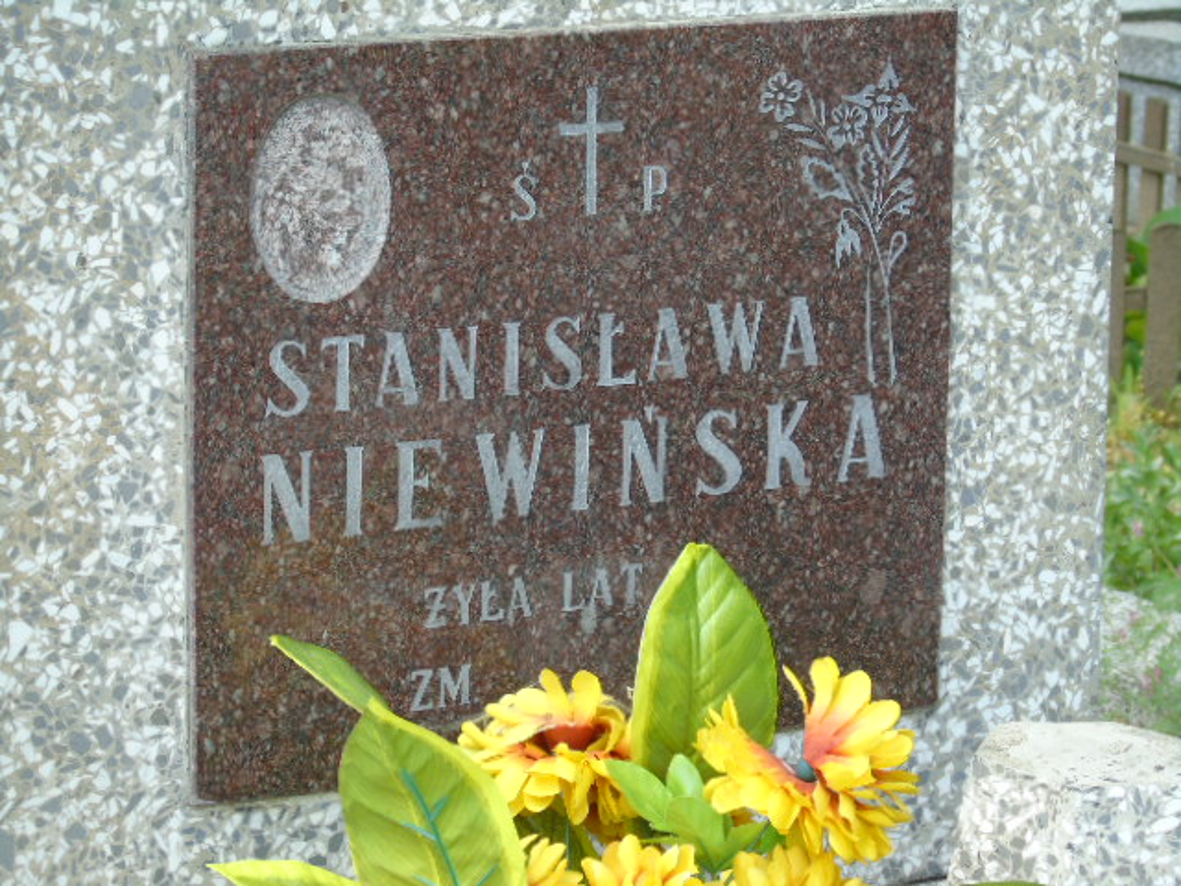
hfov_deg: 13.9
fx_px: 4845
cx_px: 590
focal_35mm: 142
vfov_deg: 10.4
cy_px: 443
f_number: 4.7
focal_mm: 25
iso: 100
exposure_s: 1/125
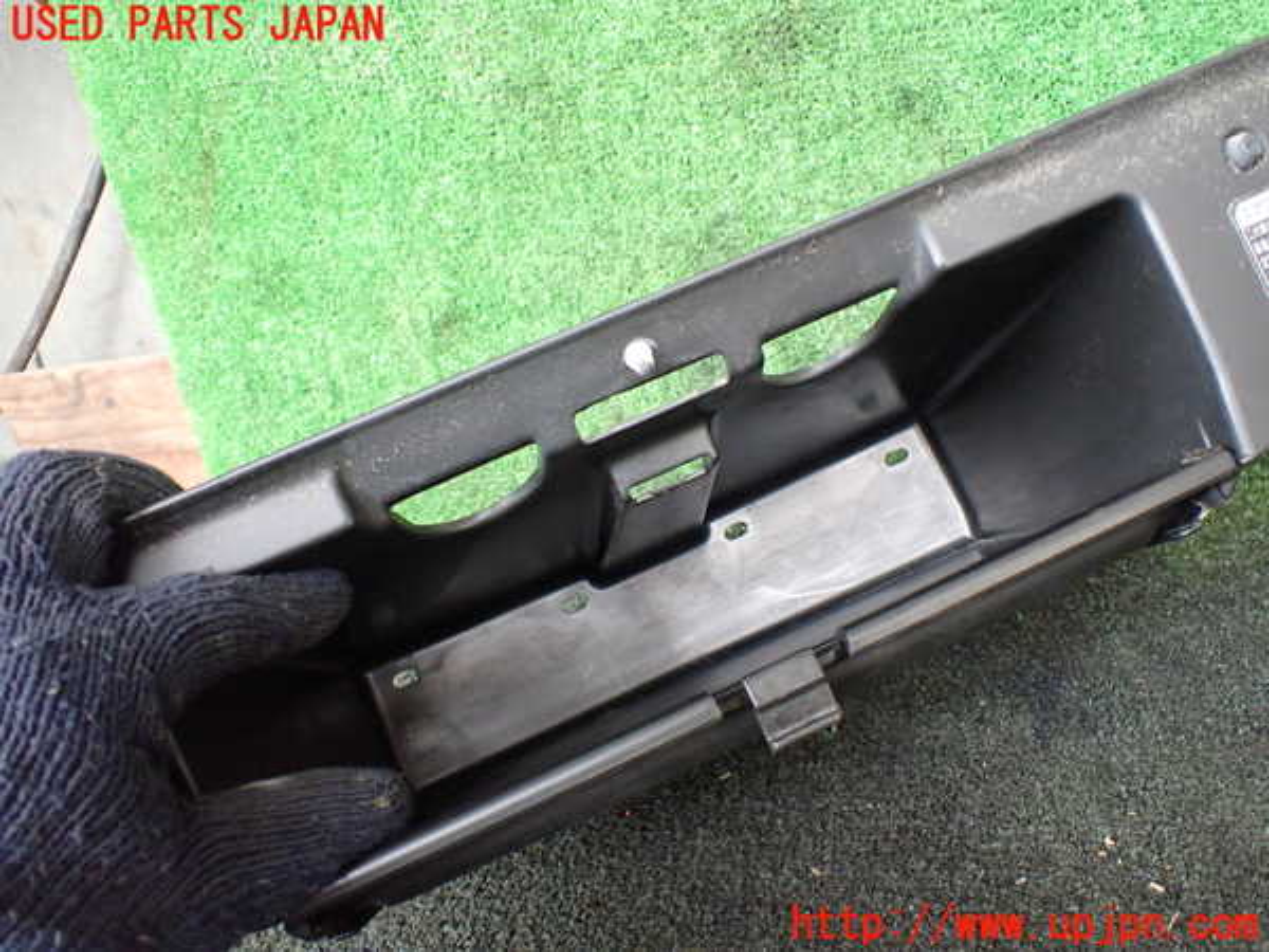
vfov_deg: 46.8
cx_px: 634
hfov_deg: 60.0
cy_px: 476
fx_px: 1100
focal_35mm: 30
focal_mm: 5.4
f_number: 2.3
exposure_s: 1/125
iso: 640
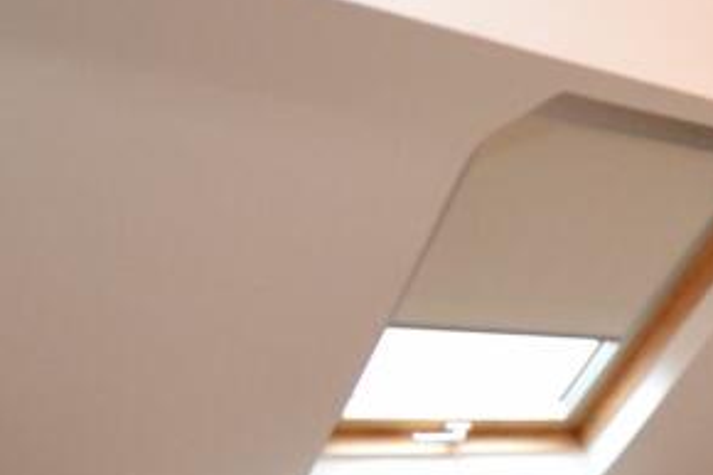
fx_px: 1049
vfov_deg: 24.0
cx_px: 745
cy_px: 506
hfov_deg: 33.6
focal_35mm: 53
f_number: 3.5
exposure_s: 1/60
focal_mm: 10
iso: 2800
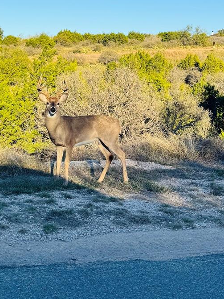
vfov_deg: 34.6
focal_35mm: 55
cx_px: 4
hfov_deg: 25.4
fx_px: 474
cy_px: 99
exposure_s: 1/3247
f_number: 1.78
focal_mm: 6.76
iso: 80
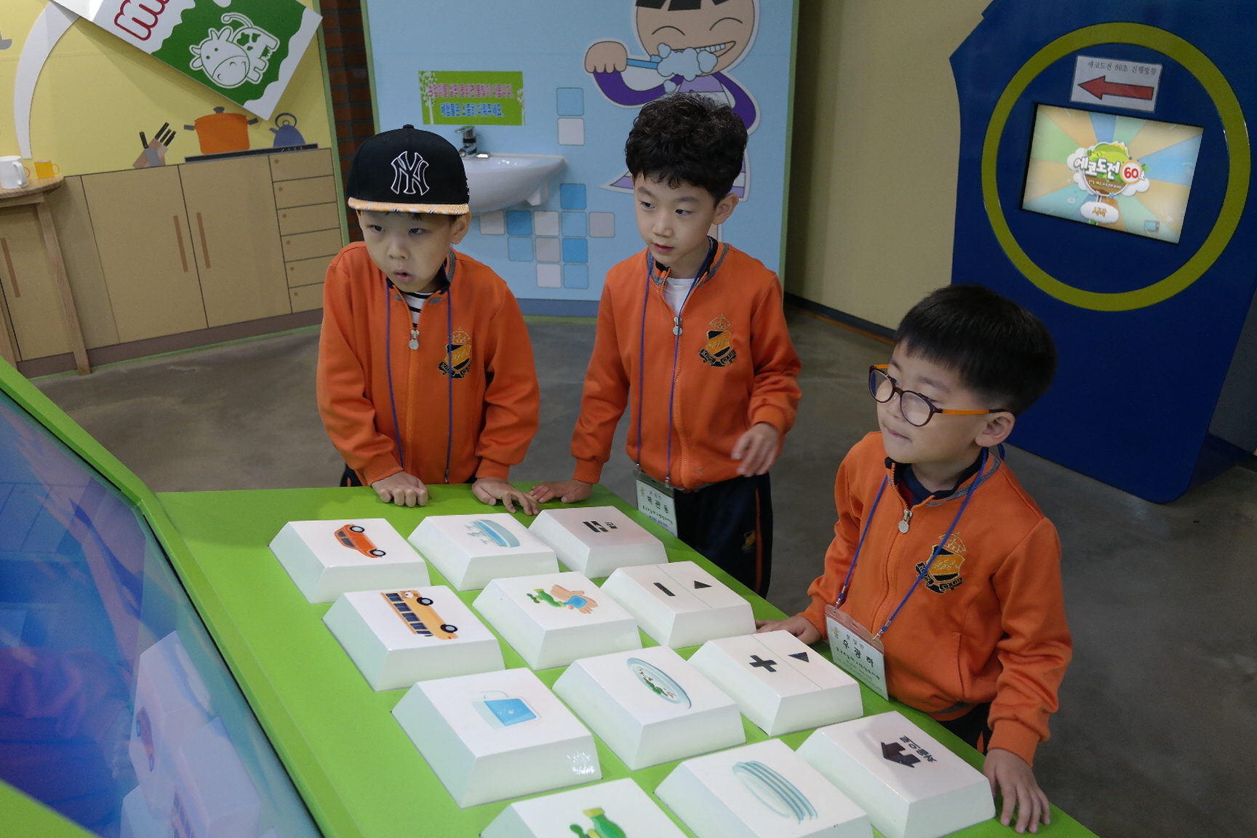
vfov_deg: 43.6
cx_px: 628
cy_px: 419
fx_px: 1047
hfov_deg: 61.9
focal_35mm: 30
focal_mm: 20
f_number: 3.5
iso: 800
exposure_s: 1/40
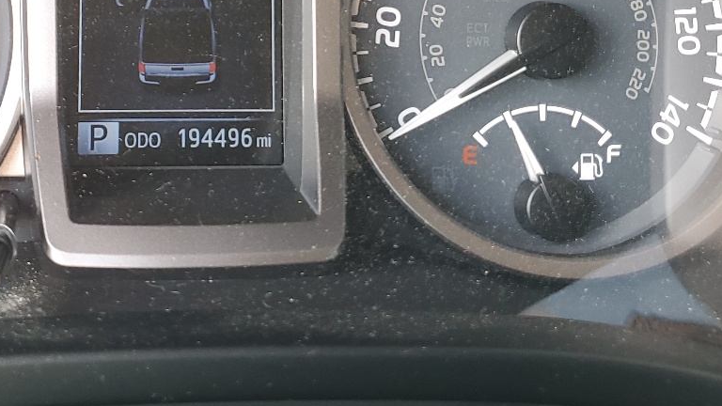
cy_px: -35
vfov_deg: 19.6
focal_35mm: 59
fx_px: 1130
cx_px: 161
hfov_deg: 34.5
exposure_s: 1/60.2
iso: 59
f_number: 1.5
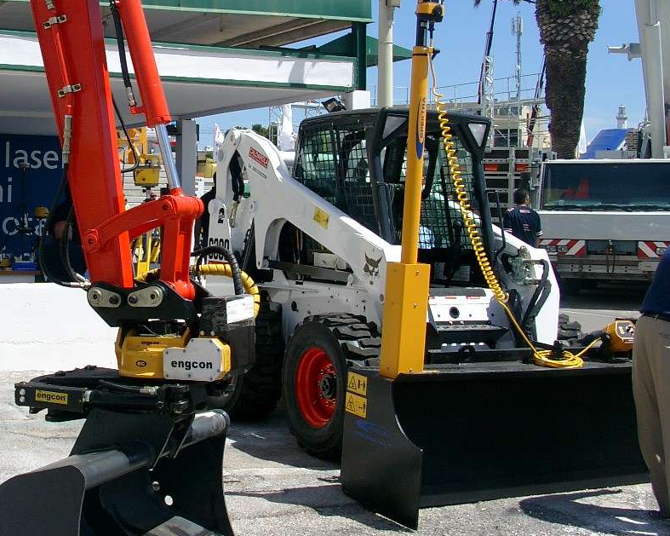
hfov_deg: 33.9
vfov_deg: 28.0
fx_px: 1070
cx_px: 155
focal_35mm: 54
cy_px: 200
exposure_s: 1/925
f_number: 4
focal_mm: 7.13
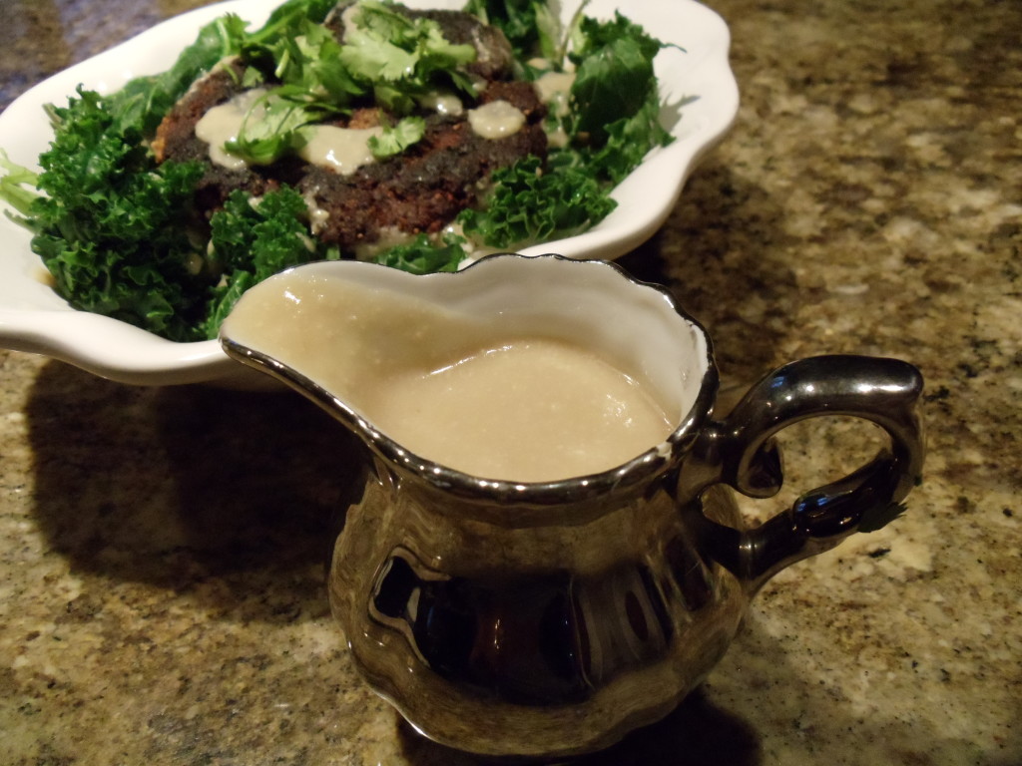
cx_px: 511
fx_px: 1299
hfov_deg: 42.9
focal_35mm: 44
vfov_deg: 32.9
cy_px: 383
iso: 800
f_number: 3.5
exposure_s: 1/40
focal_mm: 6
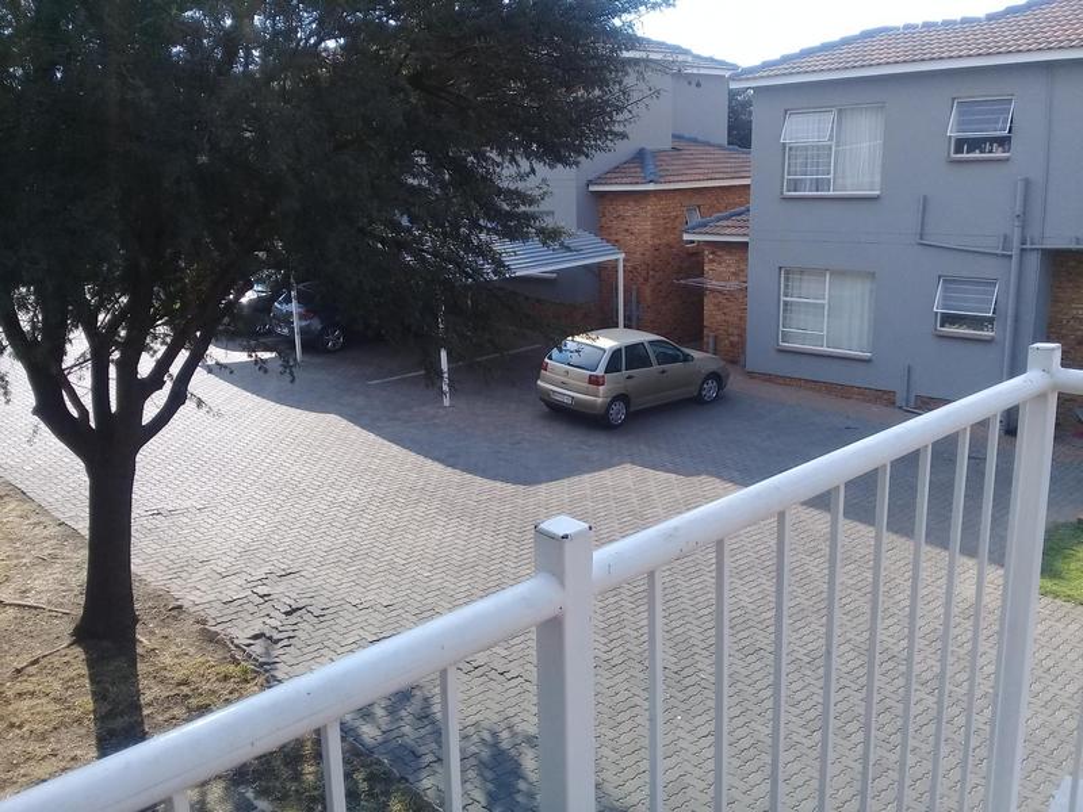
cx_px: 542
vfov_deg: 45.4
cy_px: 406
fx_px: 970
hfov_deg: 58.4
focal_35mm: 31
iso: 50
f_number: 2.2
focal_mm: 3.3
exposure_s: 1/524
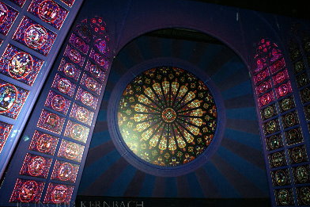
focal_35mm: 30
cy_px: 107
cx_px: 166
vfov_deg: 43.6
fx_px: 258
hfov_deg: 61.9
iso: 400
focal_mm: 18
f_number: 5.6
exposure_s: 1/60
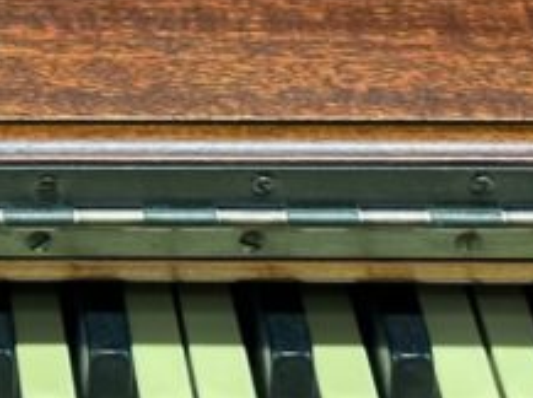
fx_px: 3489
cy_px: -189
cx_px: -378
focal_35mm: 227
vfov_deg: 6.4
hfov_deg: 8.4
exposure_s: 1/40
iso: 320
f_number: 1.78
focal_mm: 6.86
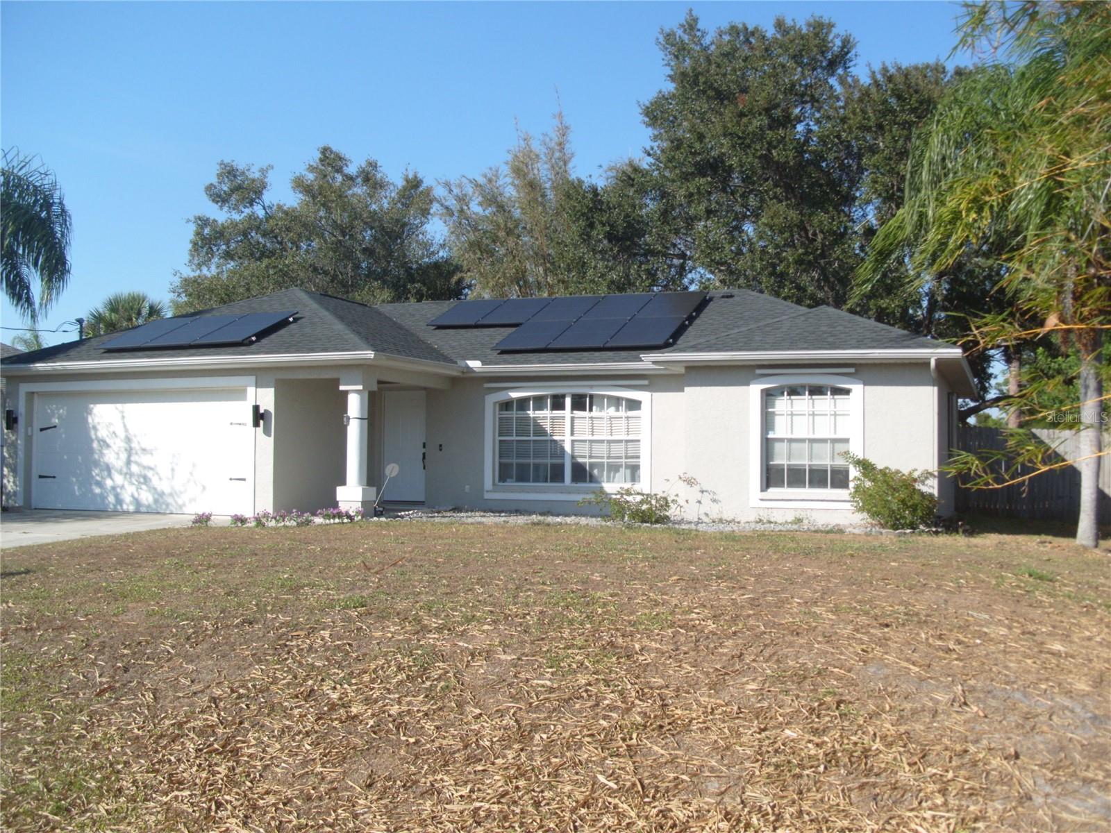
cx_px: 556
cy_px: 416
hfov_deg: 52.6
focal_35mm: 35
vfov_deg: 40.7
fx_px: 1123
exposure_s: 1/2000
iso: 80
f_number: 2.8
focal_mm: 7.8
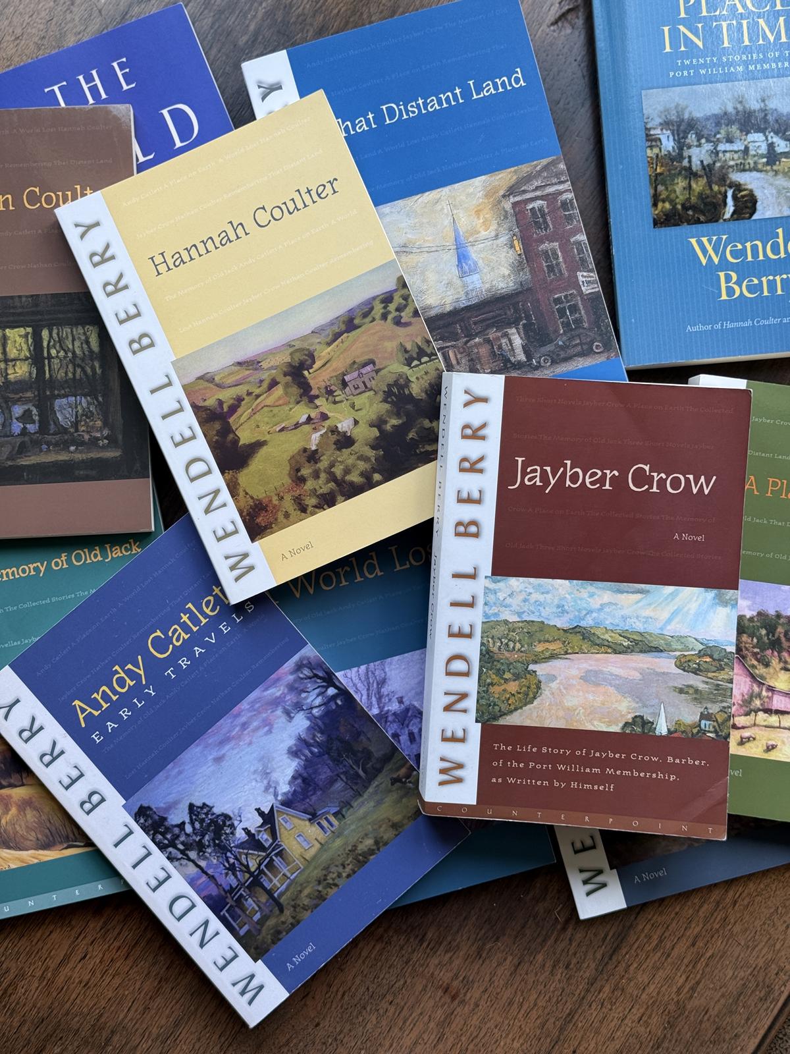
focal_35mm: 48
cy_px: 527
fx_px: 1461
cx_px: 395
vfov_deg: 39.7
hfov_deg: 30.3
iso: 50
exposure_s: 1/194
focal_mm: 6.76
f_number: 1.78
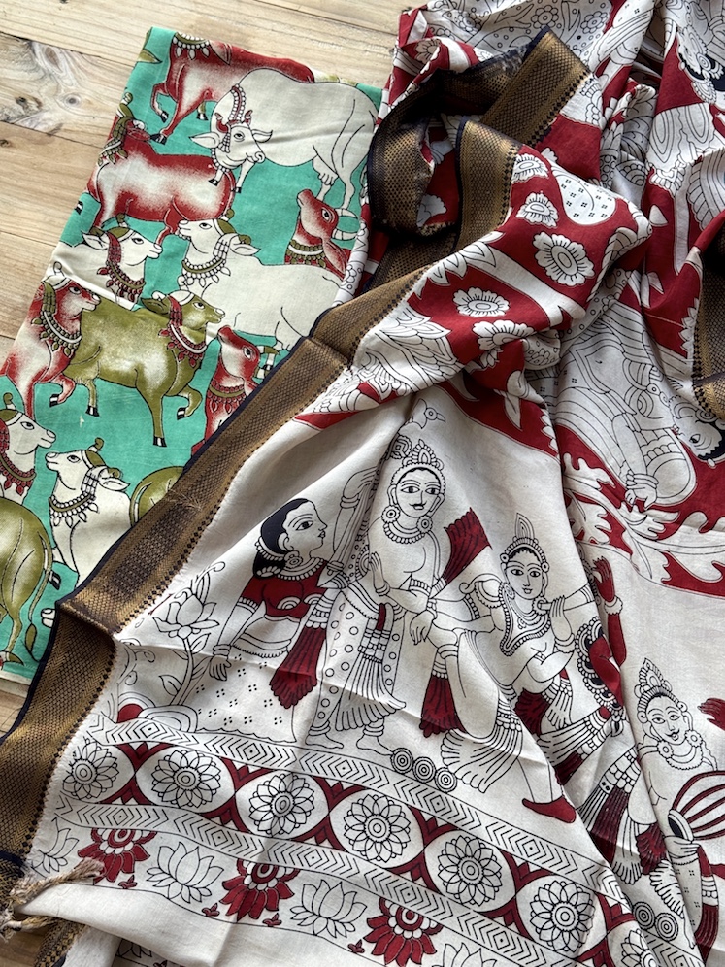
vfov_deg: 39.7
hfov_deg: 30.3
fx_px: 1340
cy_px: 484
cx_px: 362
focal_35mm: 48
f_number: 1.78
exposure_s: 1/464
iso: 64
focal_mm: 6.76
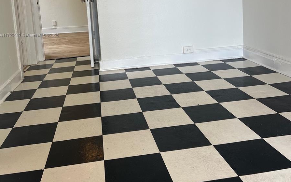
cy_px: 35
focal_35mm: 37
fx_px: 293
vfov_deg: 33.4
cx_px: 146
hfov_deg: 52.7
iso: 50
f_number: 1.5
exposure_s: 1/120
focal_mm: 5.7
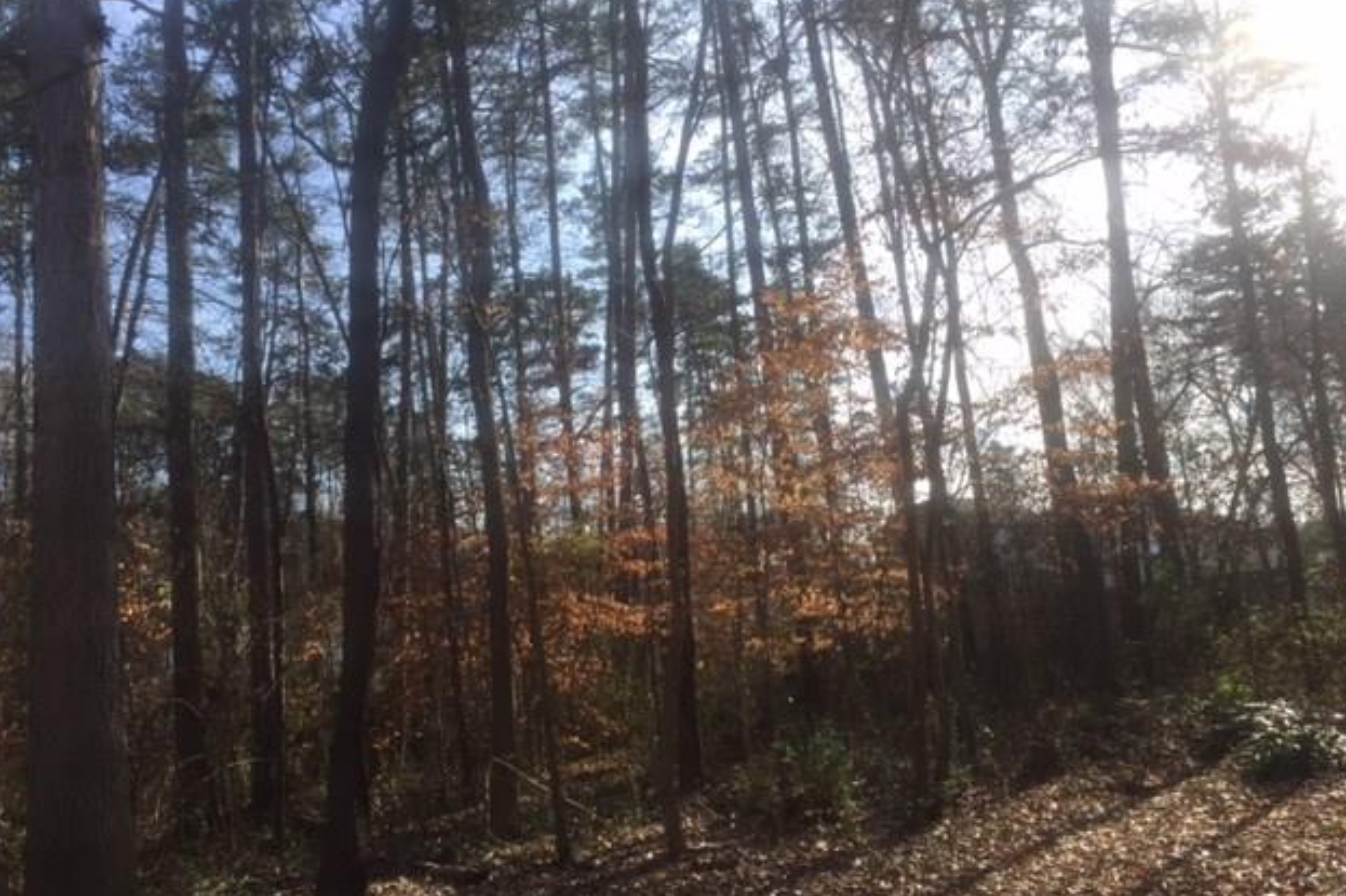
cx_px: 665
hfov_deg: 60.3
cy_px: 453
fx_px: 1159
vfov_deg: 42.3
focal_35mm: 31
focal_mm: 4.15
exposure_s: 1/682
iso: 32
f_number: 2.2
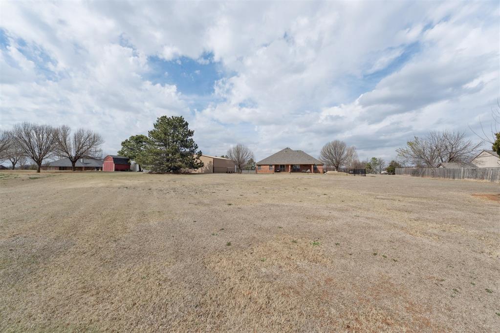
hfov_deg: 100.4
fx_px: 208
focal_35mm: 15
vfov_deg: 77.3
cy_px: 166
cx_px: 250
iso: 200
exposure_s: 1/2500
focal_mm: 10
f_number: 7.1
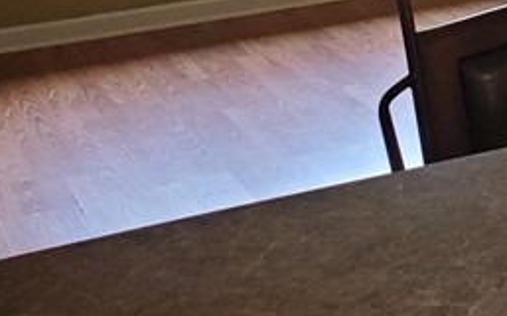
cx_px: 829
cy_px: -326
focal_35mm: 110
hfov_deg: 16.7
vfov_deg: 10.8
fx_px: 1518
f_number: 2.4
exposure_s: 1/39
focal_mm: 4.3
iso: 320
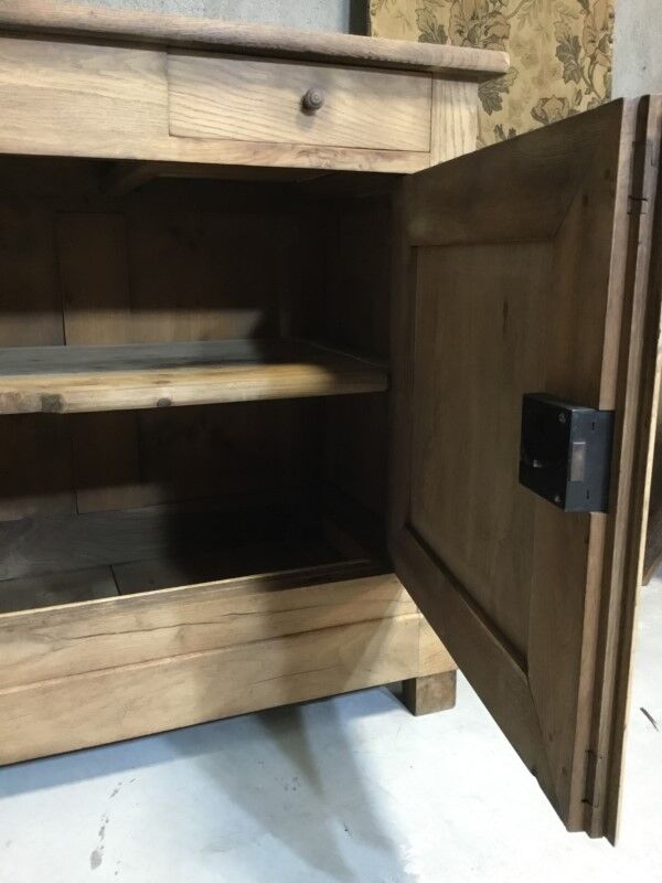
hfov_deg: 45.4
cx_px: 331
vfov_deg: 58.4
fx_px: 790
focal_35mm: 31
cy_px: 442
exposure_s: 1/17
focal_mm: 3.3
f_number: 2.4
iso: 400
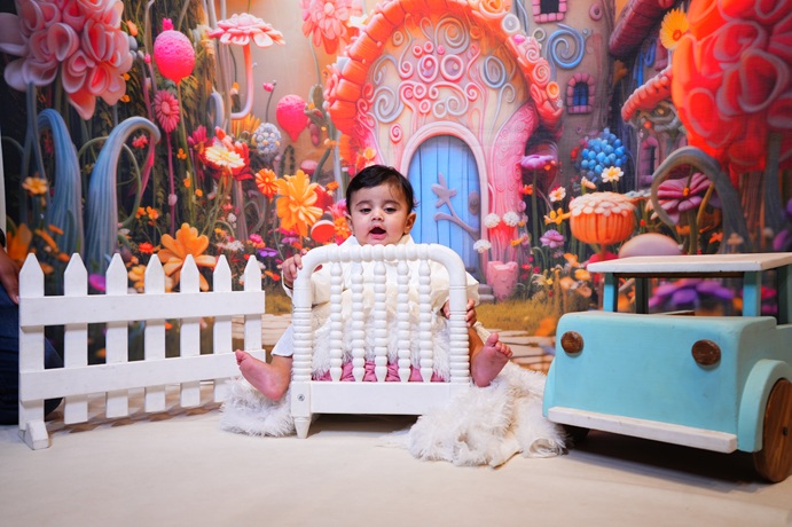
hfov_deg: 65.5
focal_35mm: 28
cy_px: 264
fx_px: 616
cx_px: 396
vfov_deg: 46.4
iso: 500
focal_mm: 28
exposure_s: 1/125
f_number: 3.5
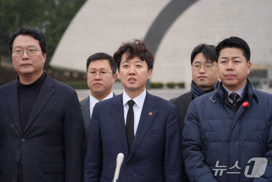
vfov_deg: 13.1
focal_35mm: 105
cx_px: 136
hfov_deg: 19.4
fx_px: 794
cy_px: 91
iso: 200
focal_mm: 105
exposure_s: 1/160
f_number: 4
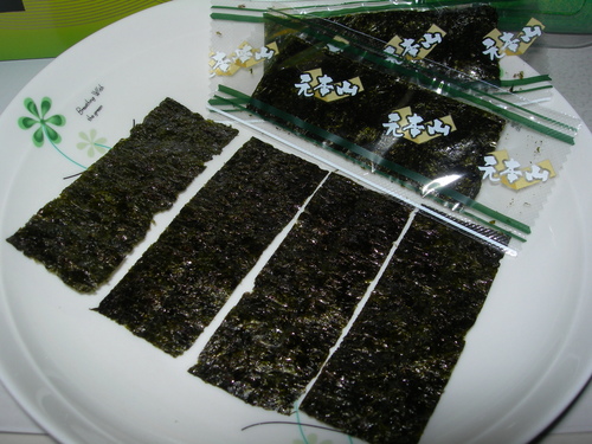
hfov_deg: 49.0
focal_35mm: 38
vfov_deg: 37.7
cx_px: 296
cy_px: 222
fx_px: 650
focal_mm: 7.8
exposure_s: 1/60.1
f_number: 4.8
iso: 50
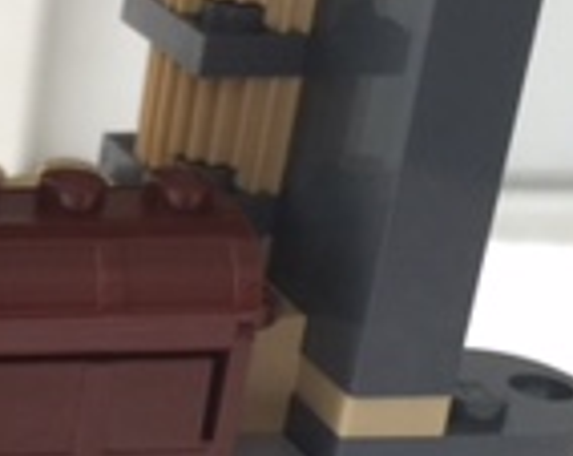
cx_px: -533
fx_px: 2166
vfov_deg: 11.9
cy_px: 408
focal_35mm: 128
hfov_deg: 13.2
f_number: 2.2
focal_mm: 4.15
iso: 50
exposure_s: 1/30
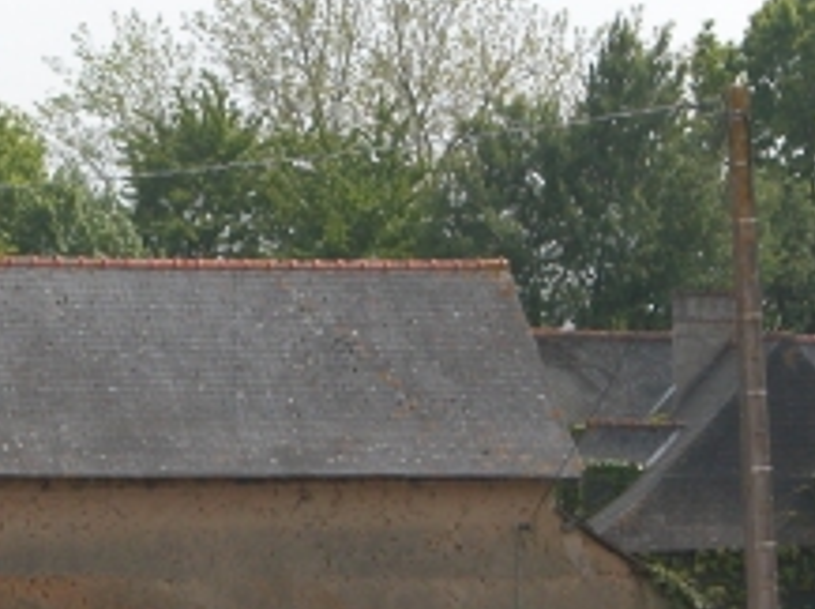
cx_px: -113
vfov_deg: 4.4
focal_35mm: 337
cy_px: 335
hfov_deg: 5.9
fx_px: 7921
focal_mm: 27.3
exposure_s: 1/356
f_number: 5.8
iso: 100
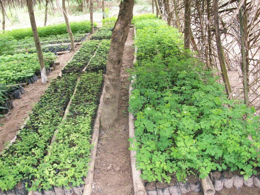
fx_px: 255
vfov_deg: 41.8
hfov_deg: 54.0
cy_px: 98
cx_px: 130
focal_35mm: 34
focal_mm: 5.7
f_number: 2.8
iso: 160
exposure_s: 1/97.1
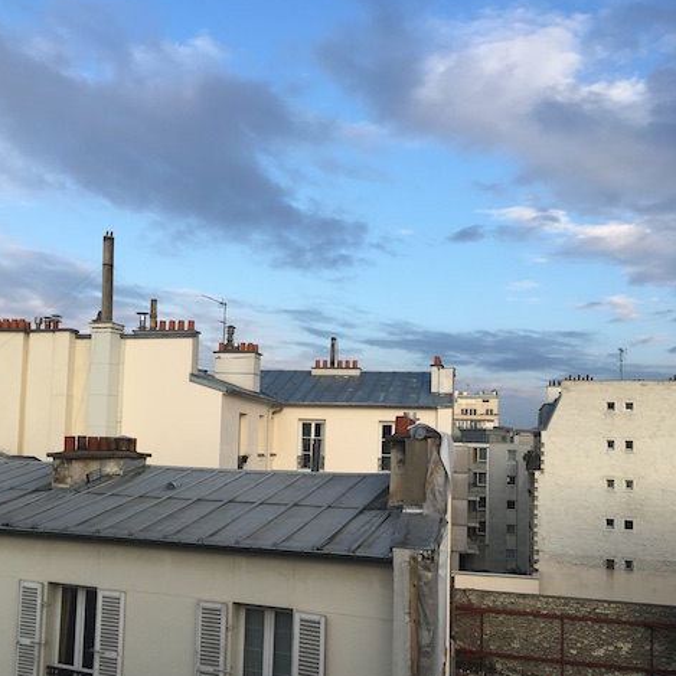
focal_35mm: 35
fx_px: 773
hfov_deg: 47.2
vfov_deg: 47.0
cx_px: 333
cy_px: 396
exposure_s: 1/561
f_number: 2.2
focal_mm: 4.15
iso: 25
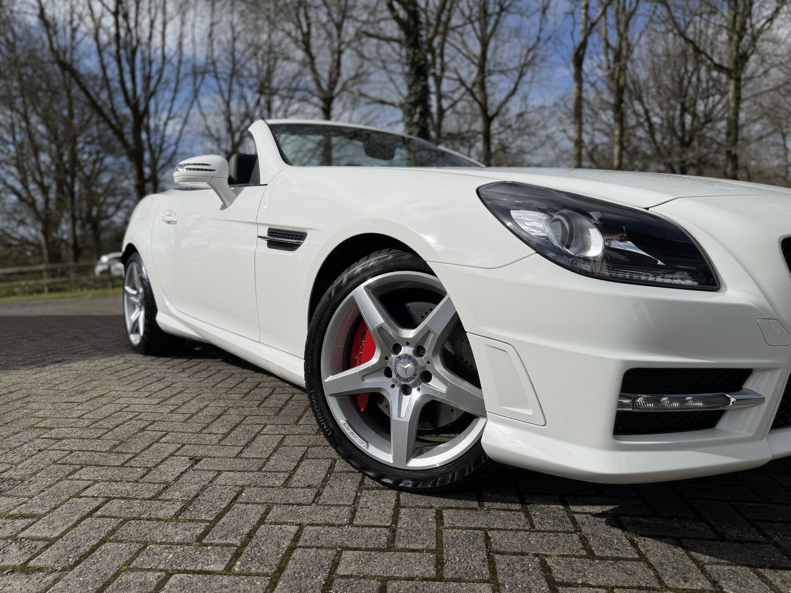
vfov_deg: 56.8
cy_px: 296
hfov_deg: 71.6
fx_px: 548
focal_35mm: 24
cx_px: 396
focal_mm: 6.76
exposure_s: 1/14286
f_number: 1.78
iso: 64
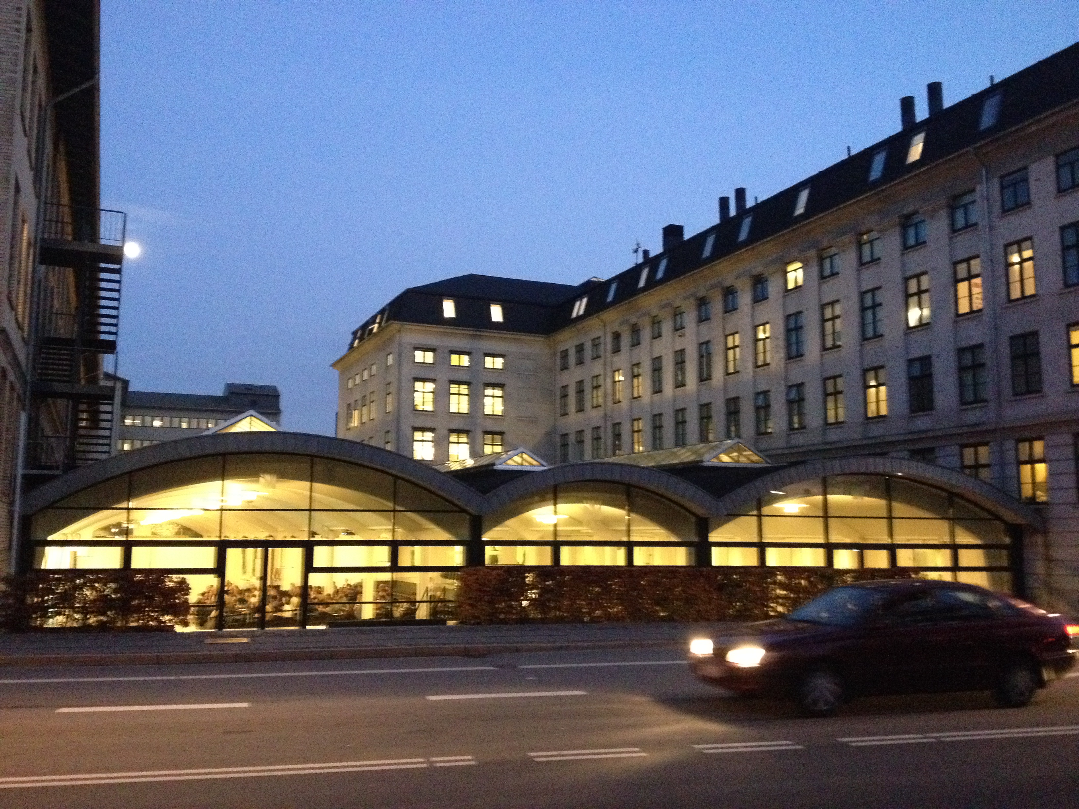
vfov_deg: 40.7
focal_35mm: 35
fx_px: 1091
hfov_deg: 52.6
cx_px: 540
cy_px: 404
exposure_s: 1/15
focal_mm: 4.28
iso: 800
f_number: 2.4
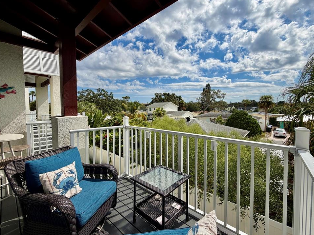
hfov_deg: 98.1
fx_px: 136
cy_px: 112
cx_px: 164
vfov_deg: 81.7
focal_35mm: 15
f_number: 2.2
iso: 20
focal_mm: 2.22
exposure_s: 1/1961
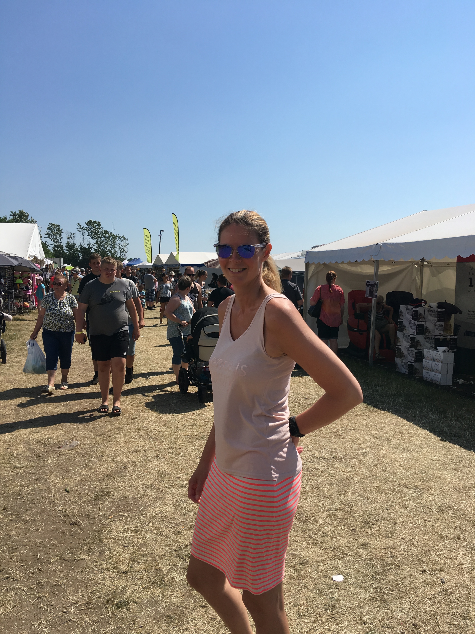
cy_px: 317
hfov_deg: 48.2
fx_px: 531
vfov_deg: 61.7
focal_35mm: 29
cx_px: 238
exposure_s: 1/2331
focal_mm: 4.15
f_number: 2.2
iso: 25
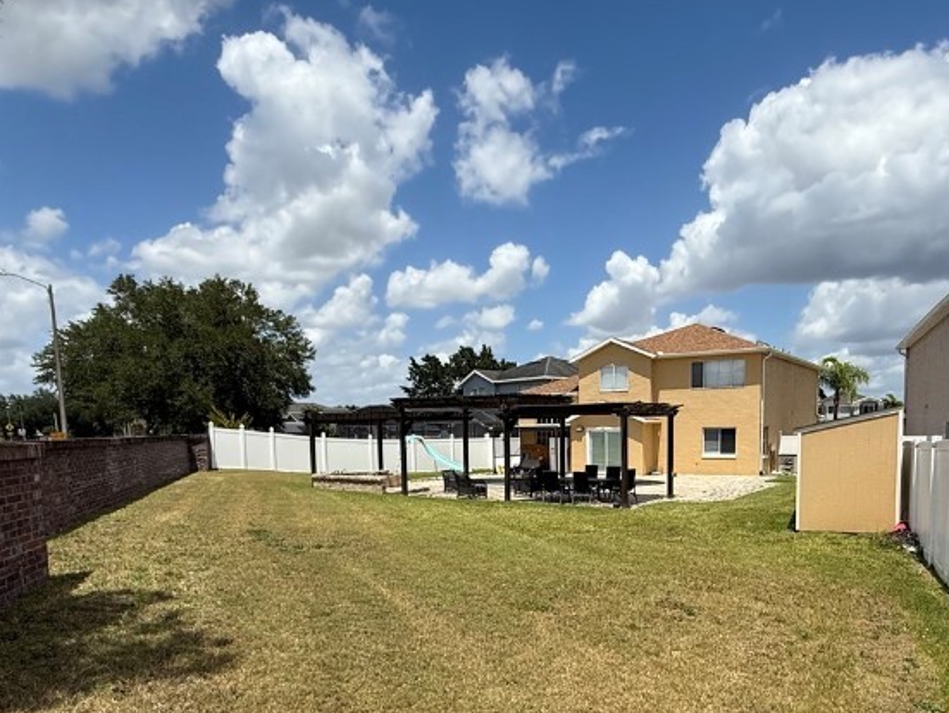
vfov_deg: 51.6
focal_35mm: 26
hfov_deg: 66.8
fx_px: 713
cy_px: 505
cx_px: 553
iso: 50
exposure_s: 1/3460
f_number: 2.2
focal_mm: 2.22
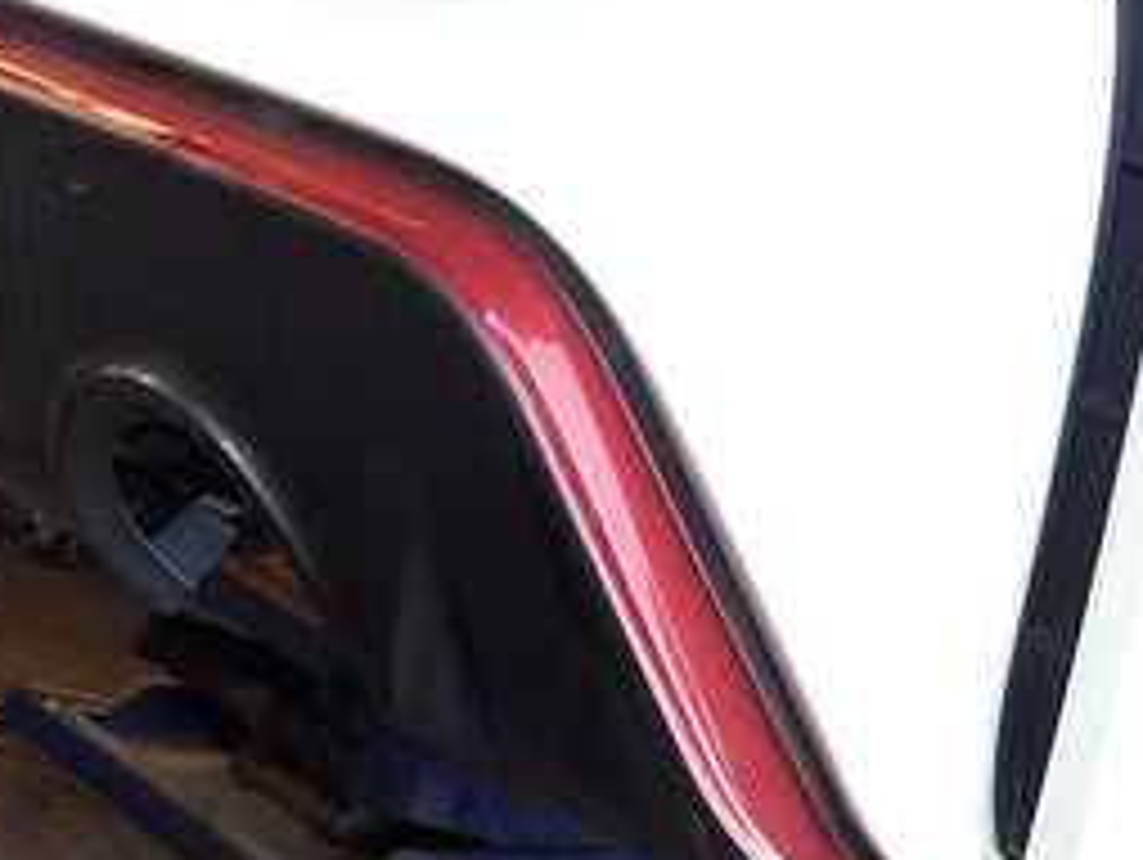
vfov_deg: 24.8
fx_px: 1950
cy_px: 333
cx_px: 562
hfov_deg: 32.7
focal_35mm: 59
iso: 160
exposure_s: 1/125
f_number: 2
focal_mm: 4.5
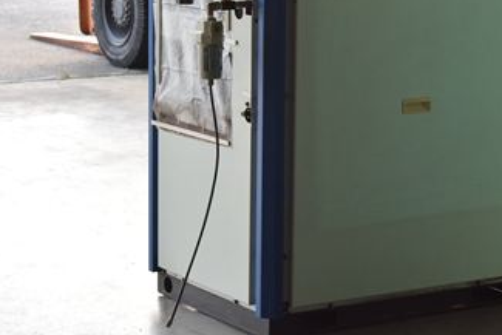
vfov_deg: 10.8
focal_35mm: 127
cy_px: 100
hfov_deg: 16.1
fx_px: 1768
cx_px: 361
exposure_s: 1/250
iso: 1250
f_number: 6.3
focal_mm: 55
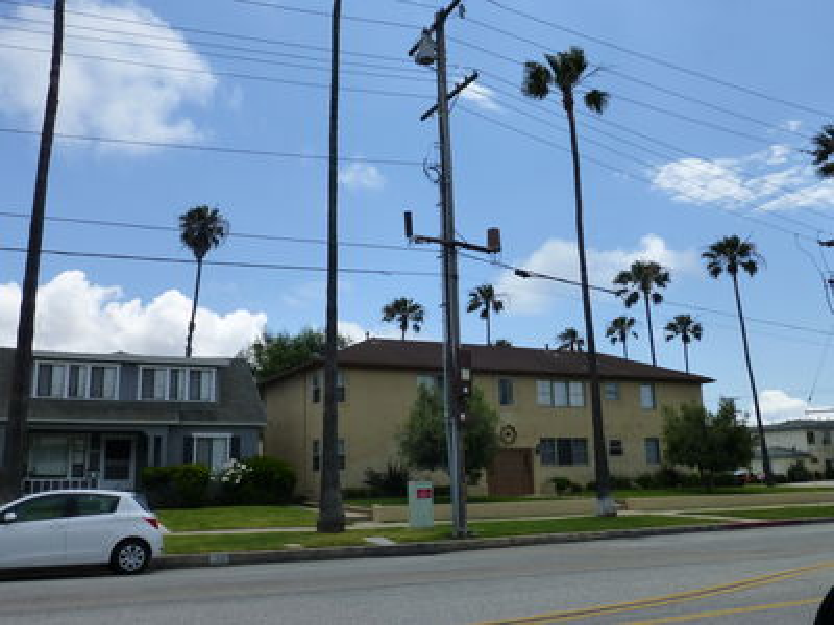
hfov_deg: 60.0
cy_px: 312
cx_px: 417
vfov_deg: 46.8
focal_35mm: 30
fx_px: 723
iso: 160
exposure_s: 1/1300
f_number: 4
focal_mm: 5.4
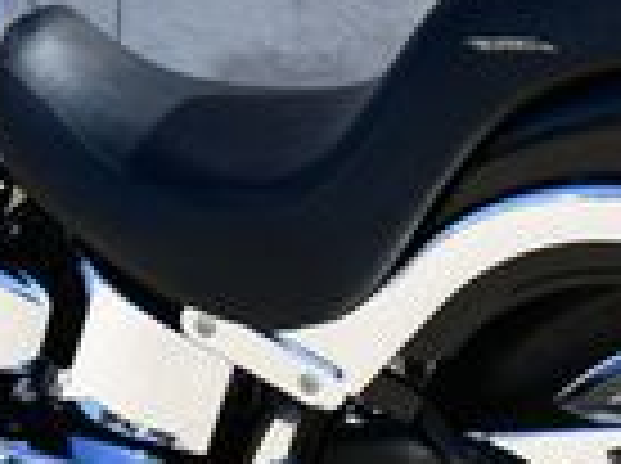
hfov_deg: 10.5
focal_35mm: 188
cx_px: 14
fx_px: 3367
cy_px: 140
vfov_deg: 7.9
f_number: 8
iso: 200
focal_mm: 21
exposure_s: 1/250
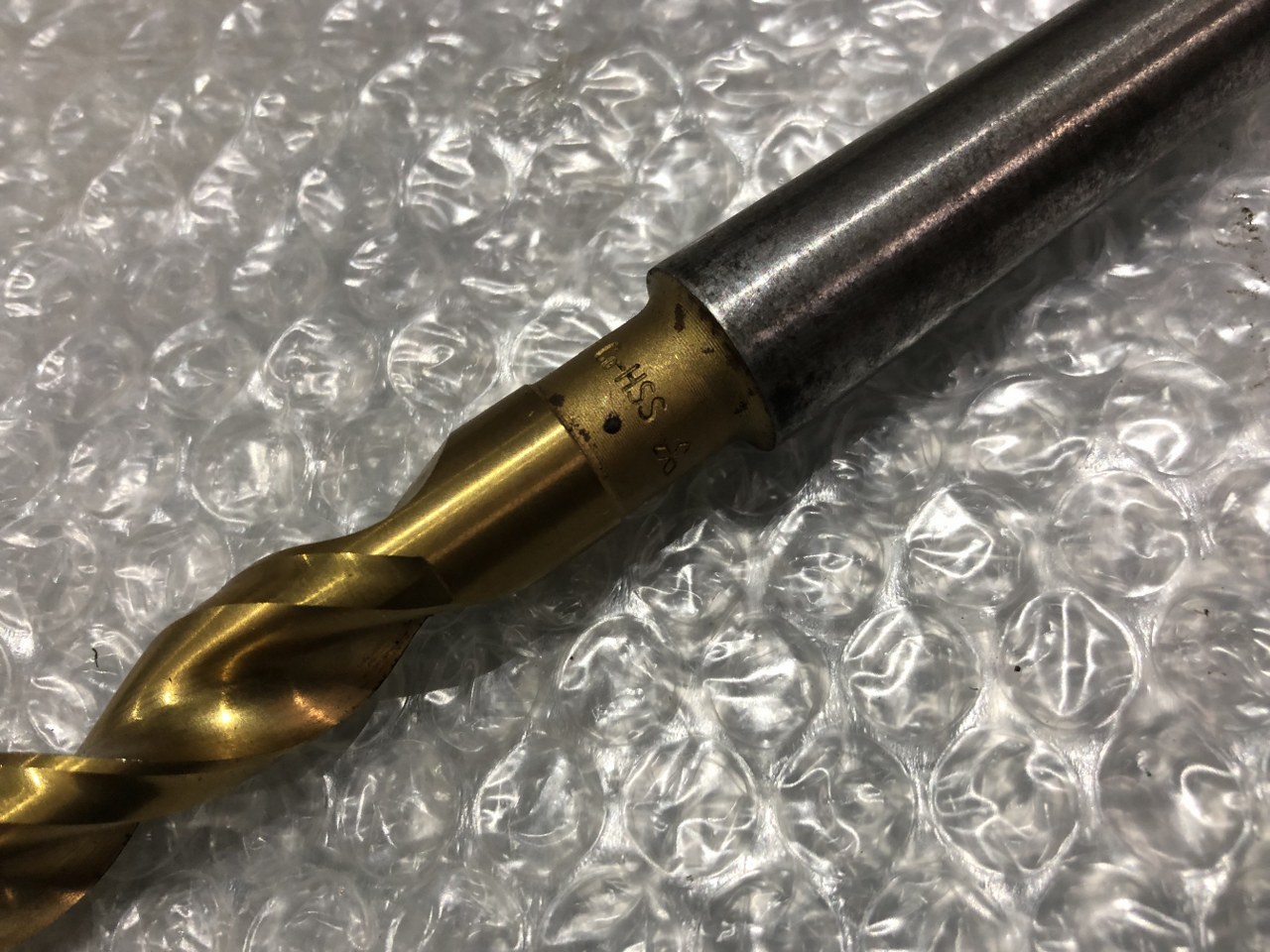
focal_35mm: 28
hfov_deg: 63.4
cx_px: 635
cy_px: 476
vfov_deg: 49.7
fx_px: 1027
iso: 40
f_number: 1.8
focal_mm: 3.99
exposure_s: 1/30
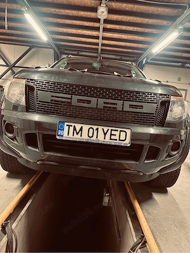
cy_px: 126
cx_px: 95
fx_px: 176
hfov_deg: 56.8
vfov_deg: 71.6
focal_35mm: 24
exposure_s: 1/33
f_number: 1.78
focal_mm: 6.86
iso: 640
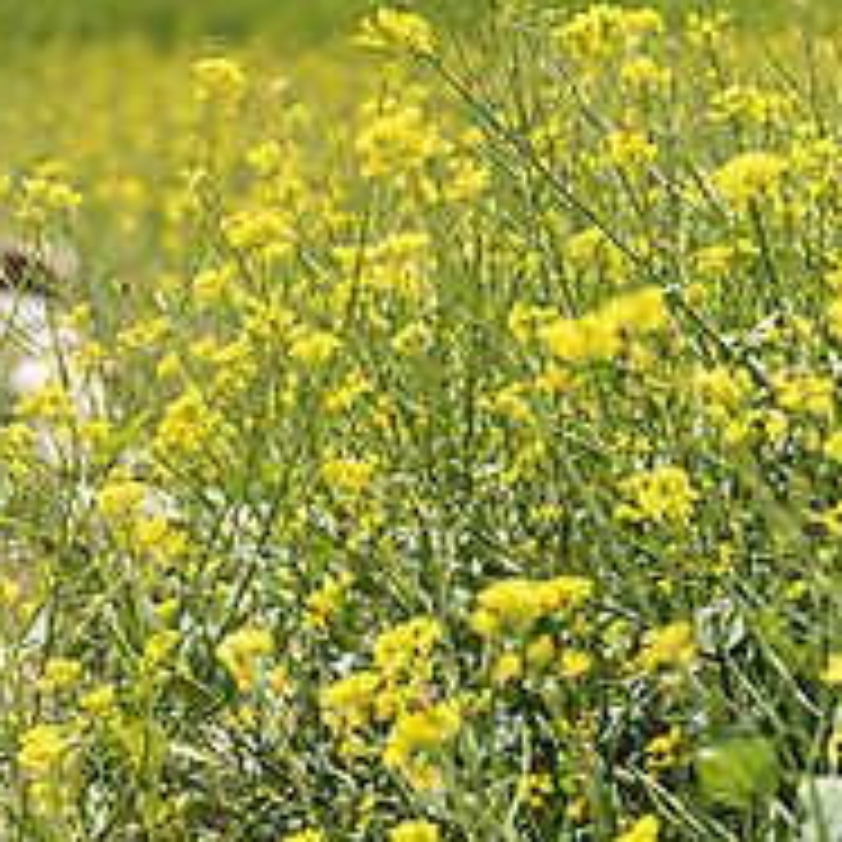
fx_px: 2752
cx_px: 250
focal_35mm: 100
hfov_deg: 17.3
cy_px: -41
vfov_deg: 16.9
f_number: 4
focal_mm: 55
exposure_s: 1/1250
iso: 100
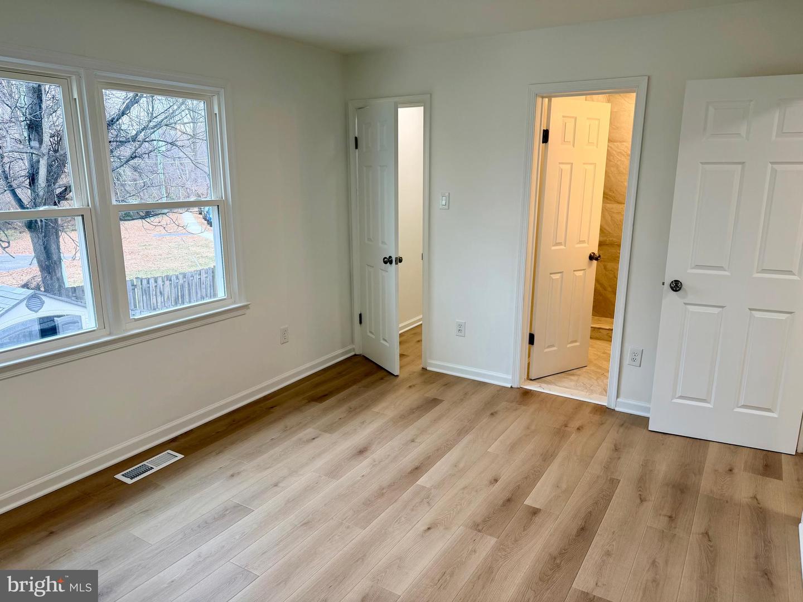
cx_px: 402
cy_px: 301
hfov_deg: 71.6
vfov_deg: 56.8
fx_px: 557
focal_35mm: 24
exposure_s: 1/129
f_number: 1.78
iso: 80
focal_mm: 6.76
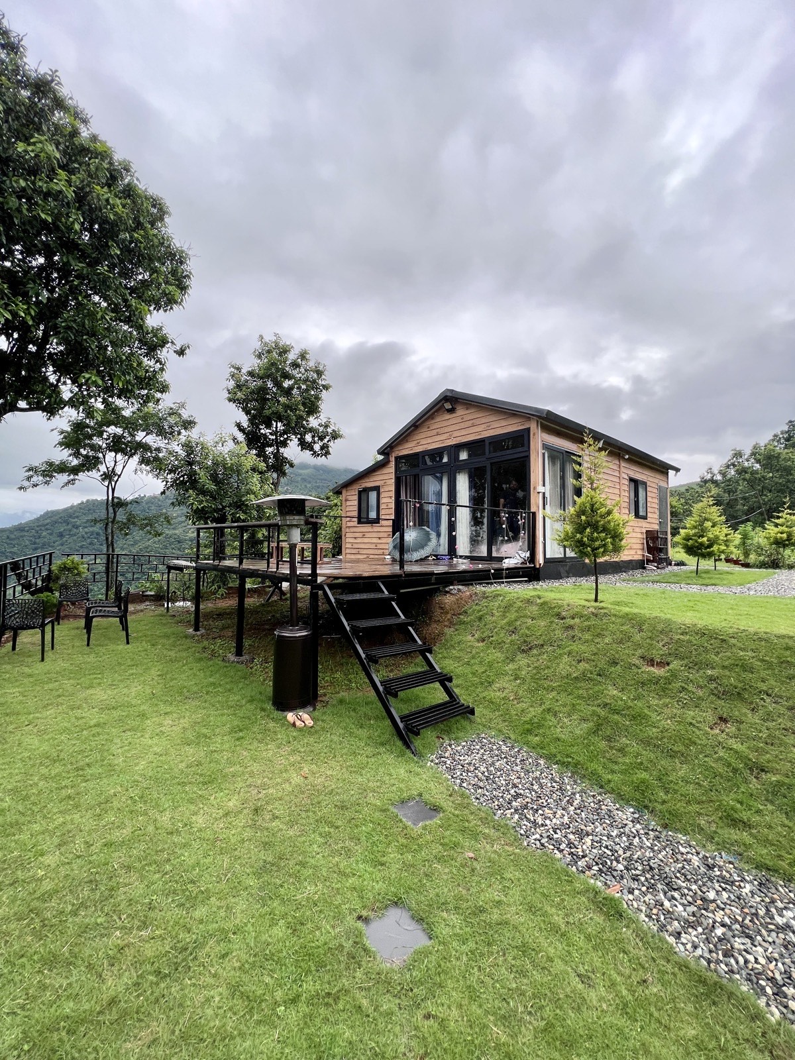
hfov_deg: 89.9
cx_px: 398
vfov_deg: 106.2
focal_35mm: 13
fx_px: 398
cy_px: 530
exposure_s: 1/110
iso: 32
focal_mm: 1.57
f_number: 1.8
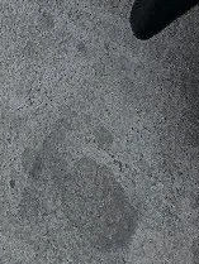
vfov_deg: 10.9
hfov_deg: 17.0
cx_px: -43
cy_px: -563
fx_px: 636
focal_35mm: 83
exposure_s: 1/50.3
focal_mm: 2.2
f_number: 2.2
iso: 125
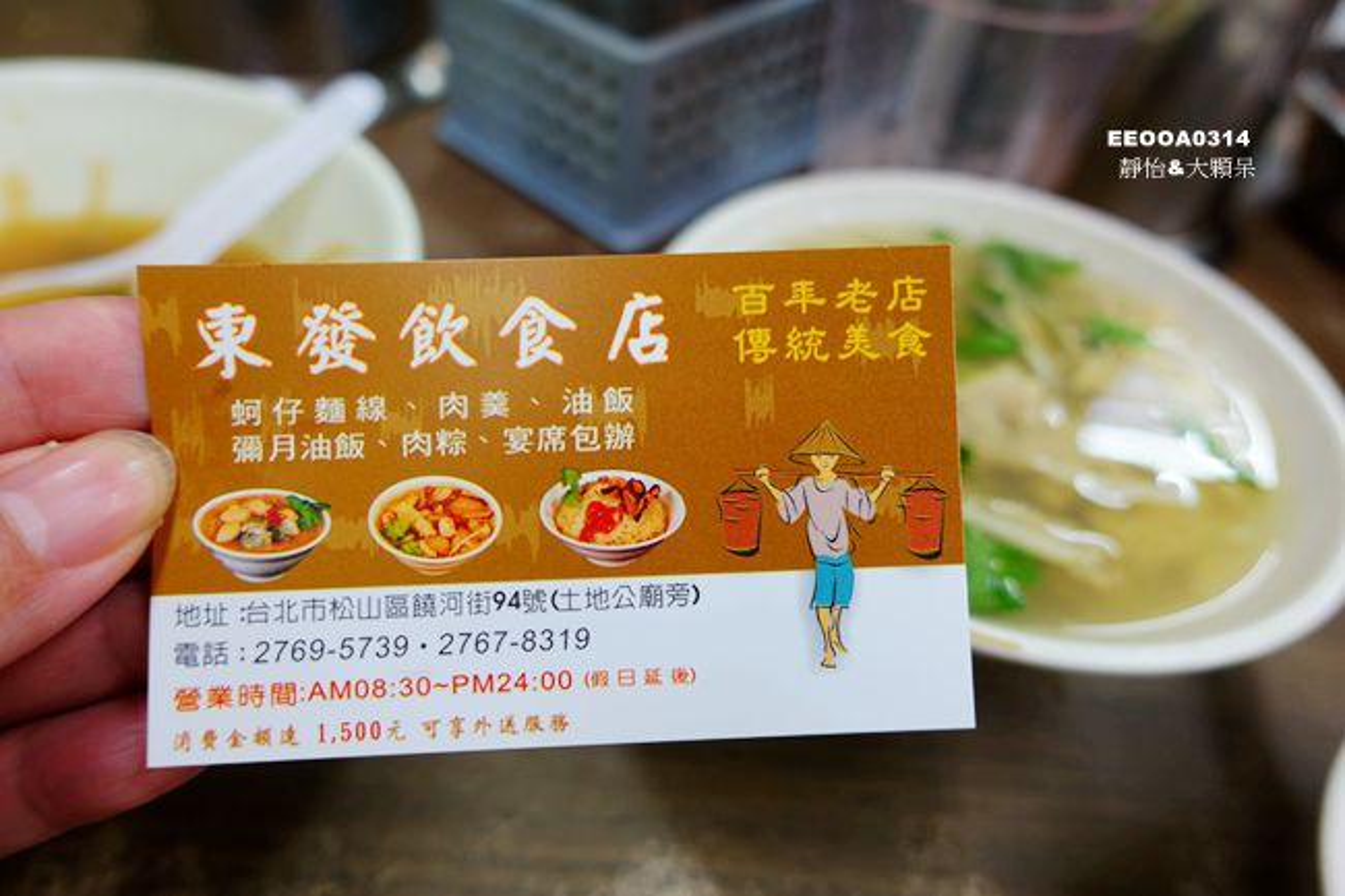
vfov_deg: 53.1
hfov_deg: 73.8
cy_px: 448
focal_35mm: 24
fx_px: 896
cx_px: 672
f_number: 2.2
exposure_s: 1/30
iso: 125
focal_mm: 8.8
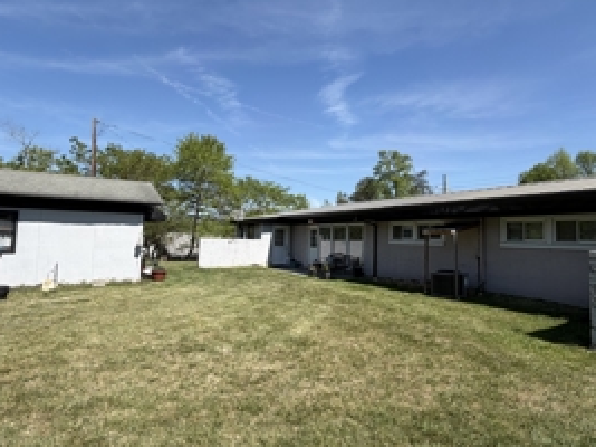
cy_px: 212
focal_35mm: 21
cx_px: 328
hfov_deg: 78.8
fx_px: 361
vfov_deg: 63.4
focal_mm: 2.22
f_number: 2.2
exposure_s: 1/770
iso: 20
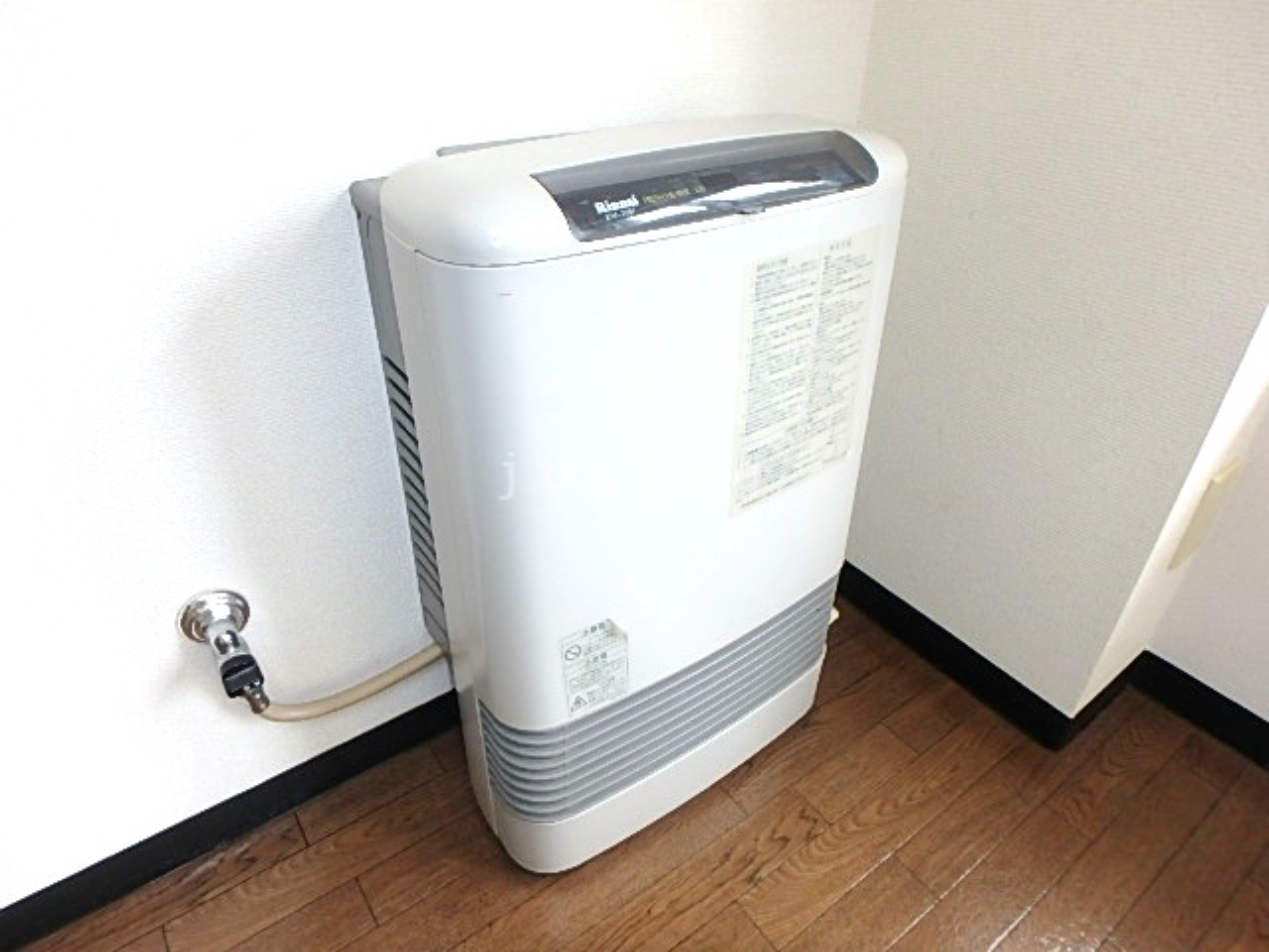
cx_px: 634
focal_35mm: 21
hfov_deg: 79.0
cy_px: 476
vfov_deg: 63.4
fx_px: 770
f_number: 3.5
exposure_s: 1/30
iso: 200
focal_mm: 3.7
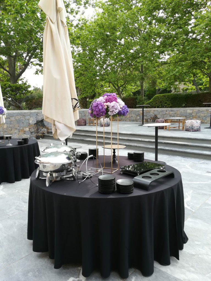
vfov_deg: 67.3
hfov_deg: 53.1
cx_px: 106
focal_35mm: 26
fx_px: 211
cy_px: 140
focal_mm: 3.83
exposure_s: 1/222
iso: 50
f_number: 2.2
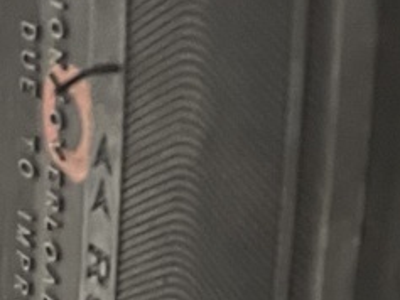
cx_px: 702
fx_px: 1827
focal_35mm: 158
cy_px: 620
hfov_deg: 11.6
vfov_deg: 8.8
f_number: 1.6
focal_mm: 4.2
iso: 640
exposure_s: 1/25
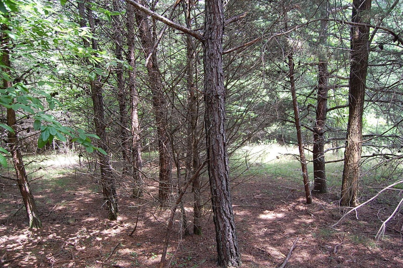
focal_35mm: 27
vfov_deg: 47.8
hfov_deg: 67.4
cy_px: 134
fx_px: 302
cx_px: 202
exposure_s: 1/80
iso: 400
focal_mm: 18
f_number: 4.5
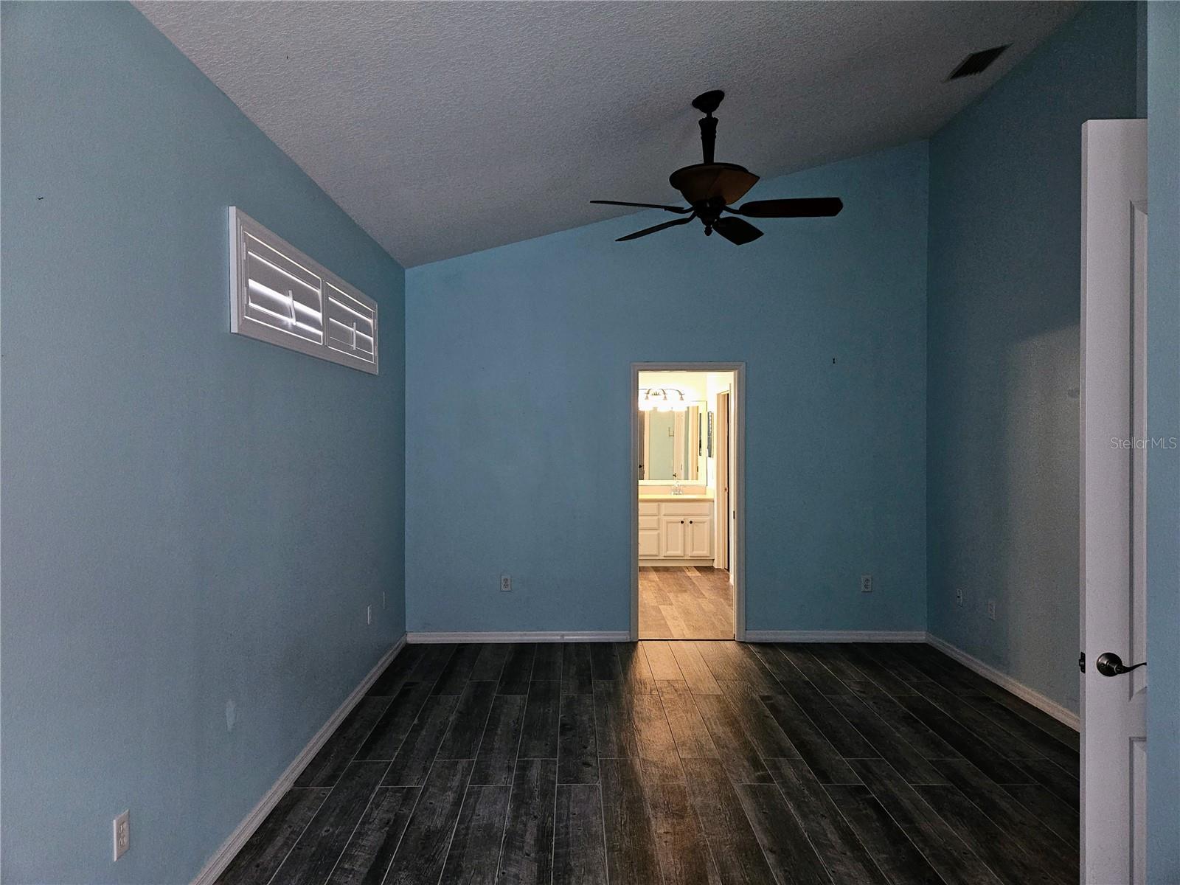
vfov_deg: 58.9
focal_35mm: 23
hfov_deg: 73.9
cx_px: 590
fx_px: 784
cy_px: 442
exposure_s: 1/20
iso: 125
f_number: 1.8
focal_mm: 5.4
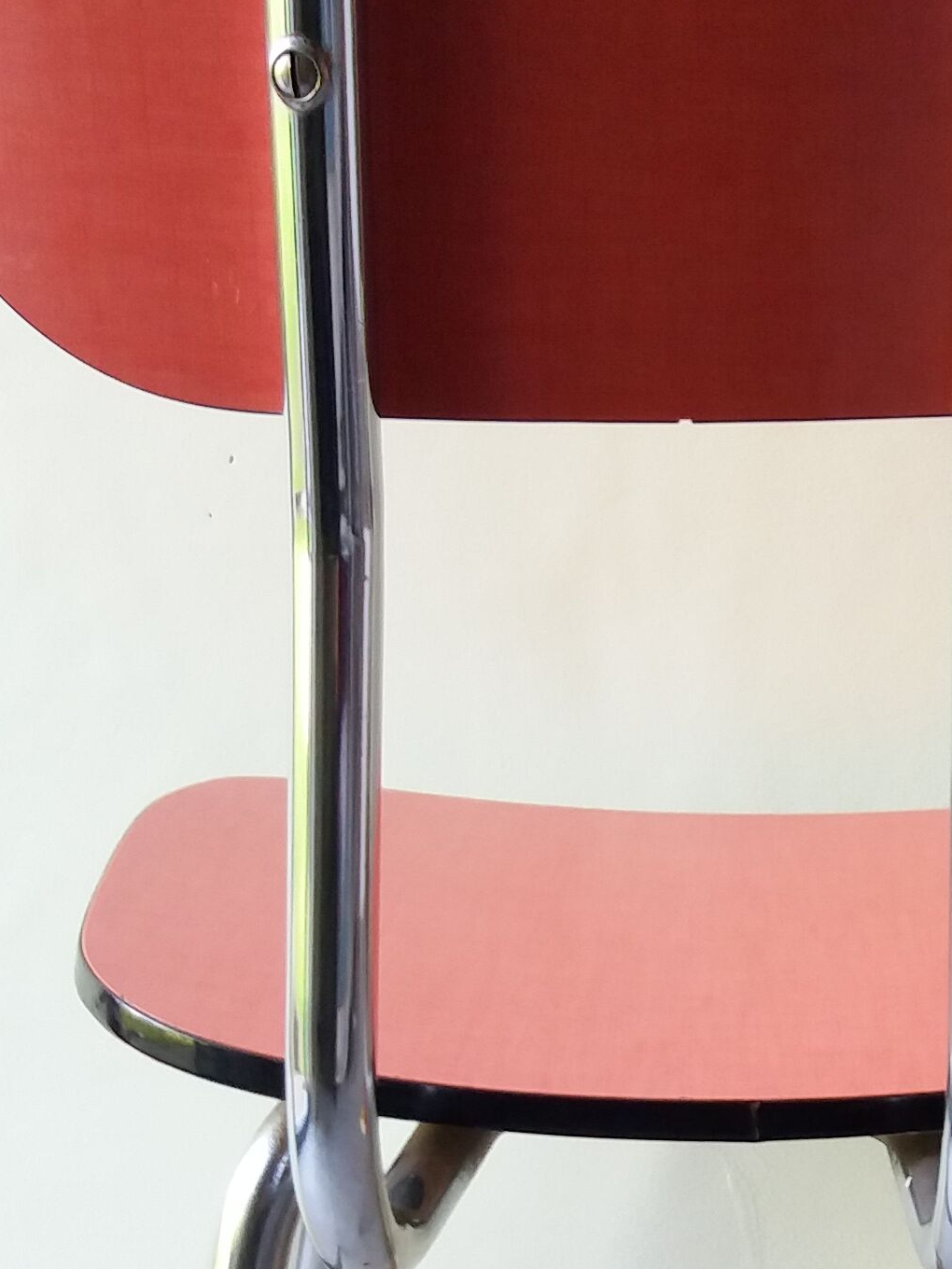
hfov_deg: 17.2
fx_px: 3117
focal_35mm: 85
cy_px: 1081
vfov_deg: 22.6
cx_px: 760
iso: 100
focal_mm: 3.7
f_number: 1.9
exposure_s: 1/50
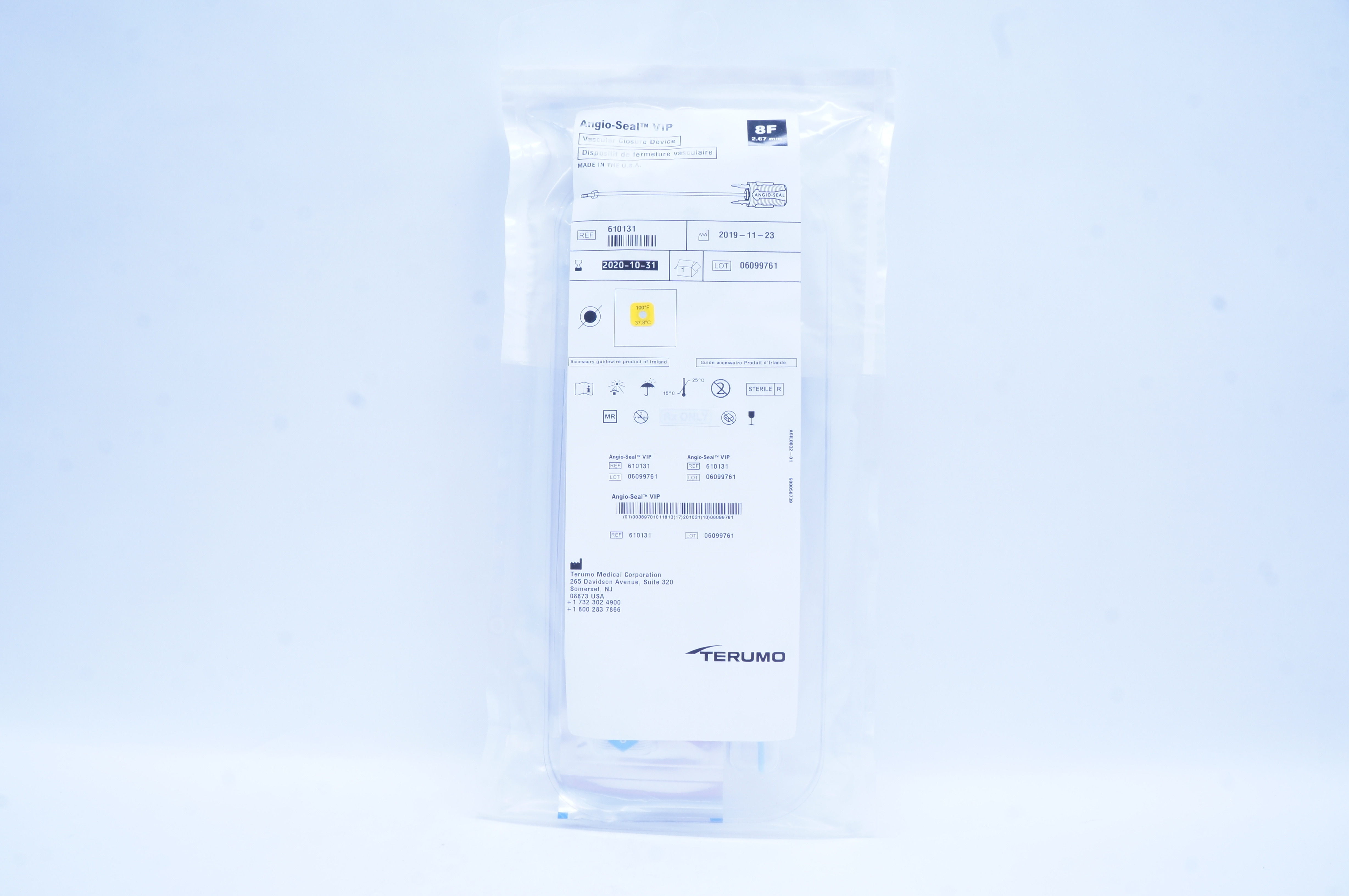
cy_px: 448
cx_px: 674
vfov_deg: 47.8
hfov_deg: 67.4
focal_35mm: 27
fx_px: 1011
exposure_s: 1/10
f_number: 14
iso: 400
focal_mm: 18
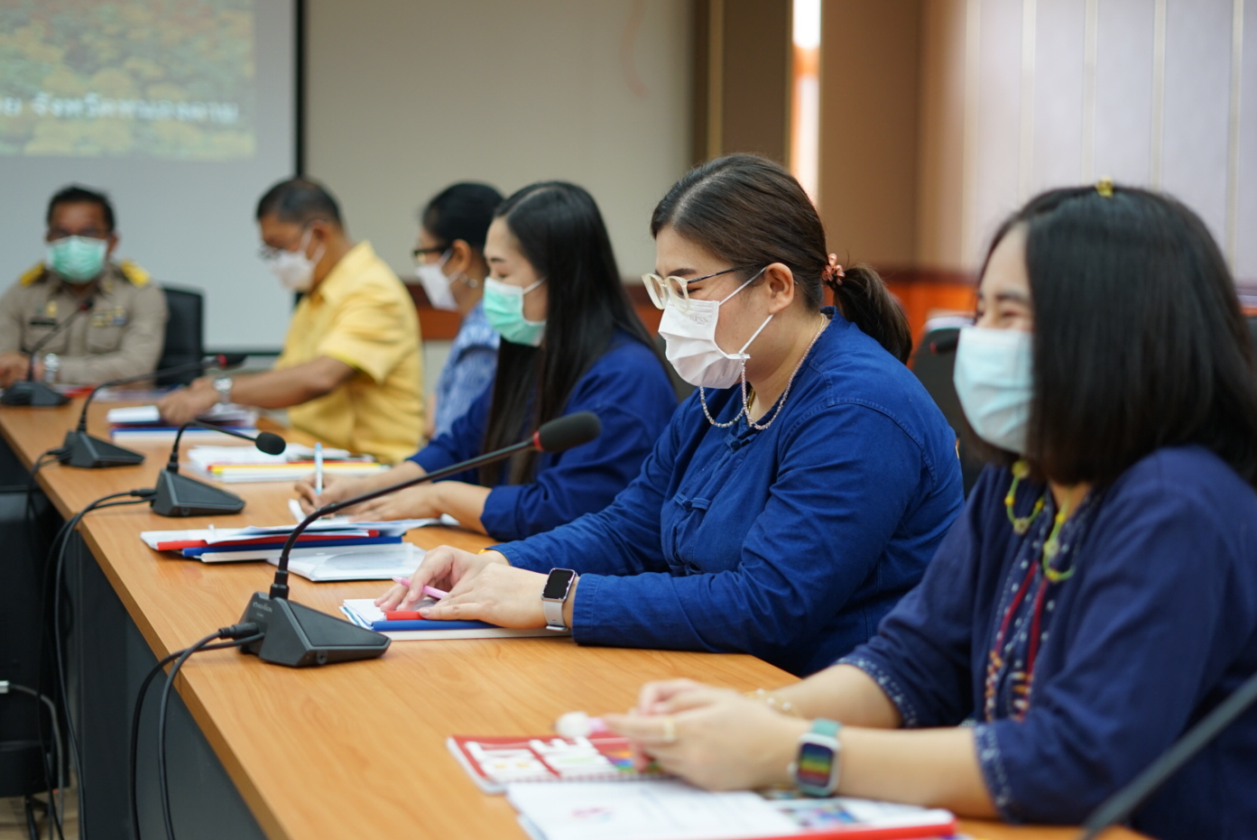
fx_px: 2027
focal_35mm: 58
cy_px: 398
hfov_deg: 34.4
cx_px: 704
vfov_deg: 23.4
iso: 400
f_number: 1.8
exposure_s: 1/100
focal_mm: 50
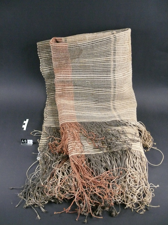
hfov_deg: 40.7
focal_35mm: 35
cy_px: 112
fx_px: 226
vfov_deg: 52.6
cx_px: 84
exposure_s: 1/125
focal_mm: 7.4
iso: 500
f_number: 2.8
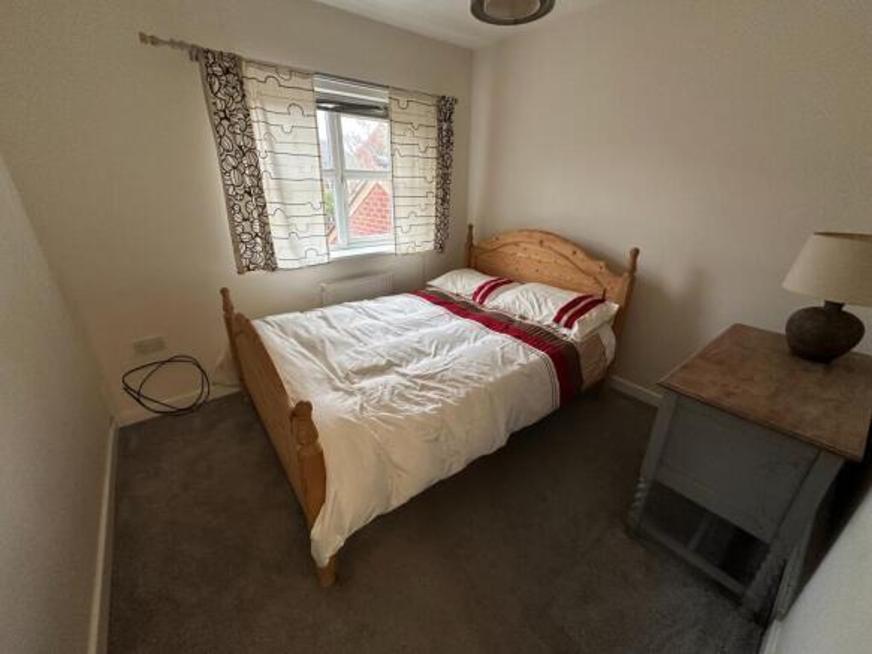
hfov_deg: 102.1
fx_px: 353
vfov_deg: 85.7
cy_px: 327
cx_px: 436
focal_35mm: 14
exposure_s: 1/50
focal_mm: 2.22
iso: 200
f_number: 2.2
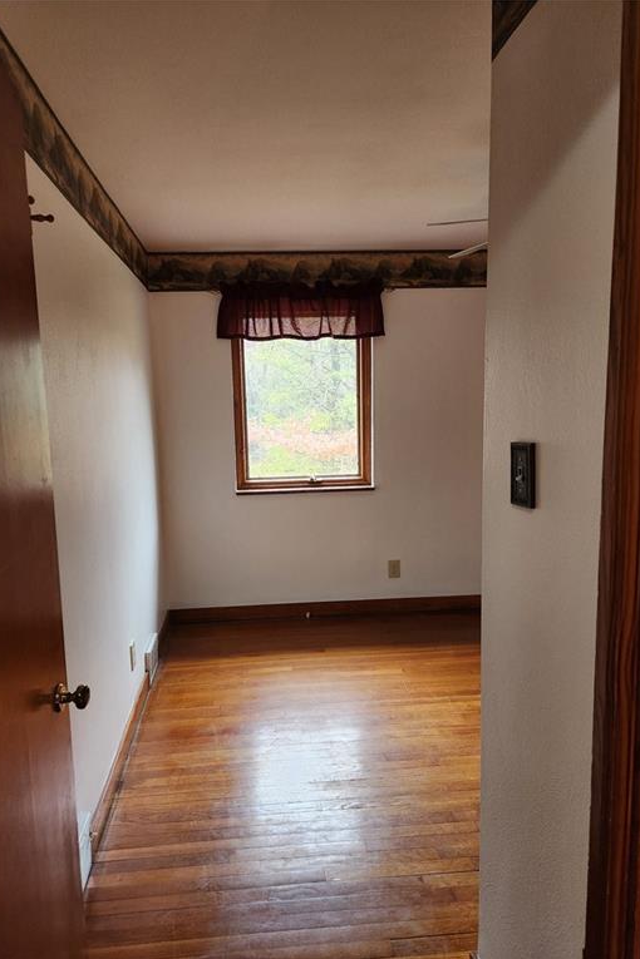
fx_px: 640
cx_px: 310
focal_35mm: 24
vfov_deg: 73.7
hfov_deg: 53.1
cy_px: 480
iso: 250
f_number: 1.8
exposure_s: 1/120
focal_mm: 5.4
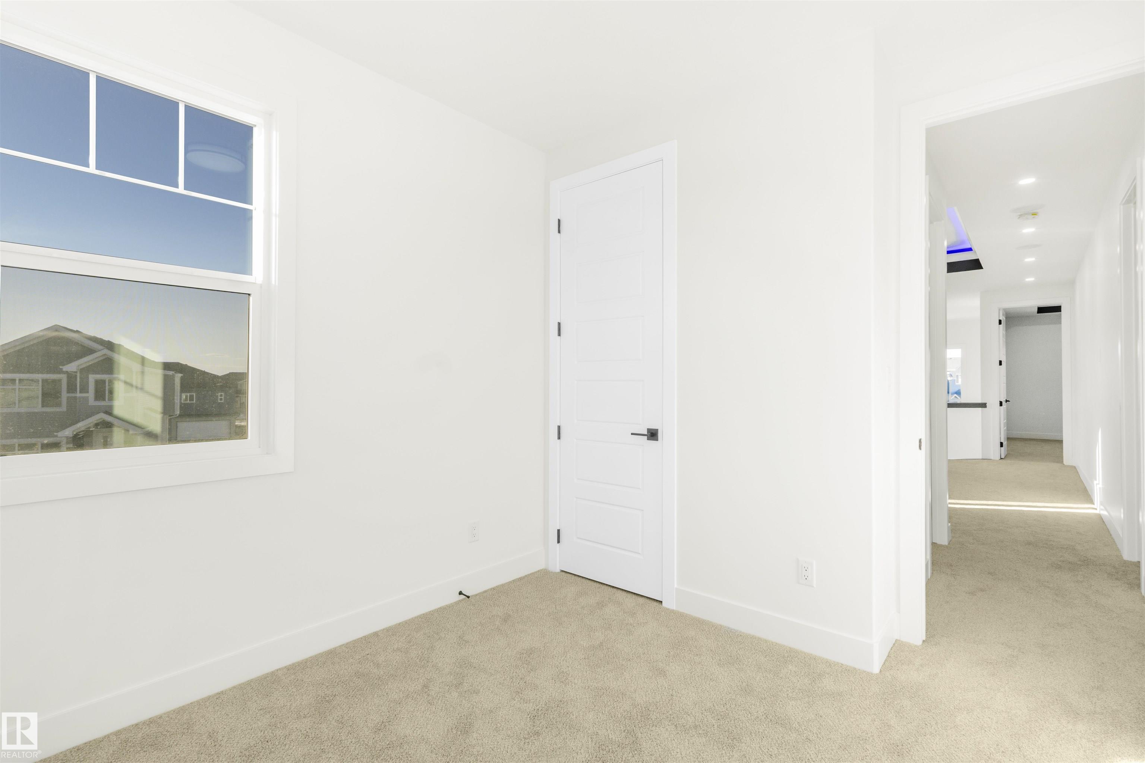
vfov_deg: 72.1
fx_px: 525
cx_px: 572
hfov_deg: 95.0
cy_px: 382
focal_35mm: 16
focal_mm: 11
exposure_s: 1/30
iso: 200
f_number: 9.5
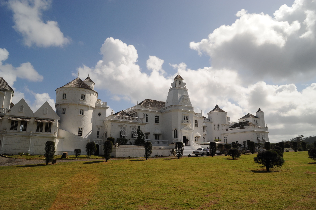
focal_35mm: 24
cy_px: 105
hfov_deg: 73.8
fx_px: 211
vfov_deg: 53.1
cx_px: 158
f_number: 16
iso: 800
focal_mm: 24
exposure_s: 1/1000
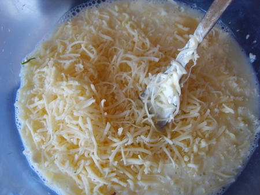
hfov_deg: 52.6
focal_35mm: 35
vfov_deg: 40.7
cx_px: 130
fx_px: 263
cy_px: 98
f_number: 2.8
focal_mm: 7.4
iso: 123
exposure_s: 1/10
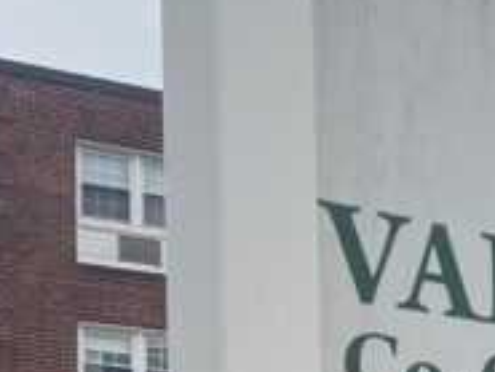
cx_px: 912
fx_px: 2060
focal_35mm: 144
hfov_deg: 12.4
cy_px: 669
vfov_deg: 9.8
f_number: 1.8
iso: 32
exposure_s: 1/295
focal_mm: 4.25
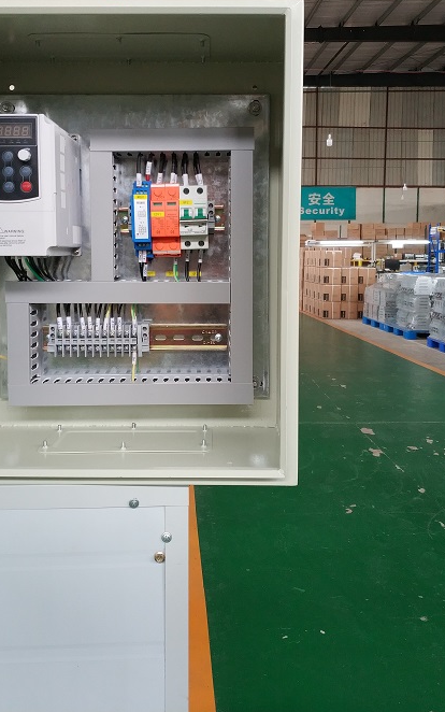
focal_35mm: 41
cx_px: 214
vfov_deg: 47.9
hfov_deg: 31.3
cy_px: 283
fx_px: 795
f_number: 2
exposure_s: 1/25
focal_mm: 4.5
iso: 225
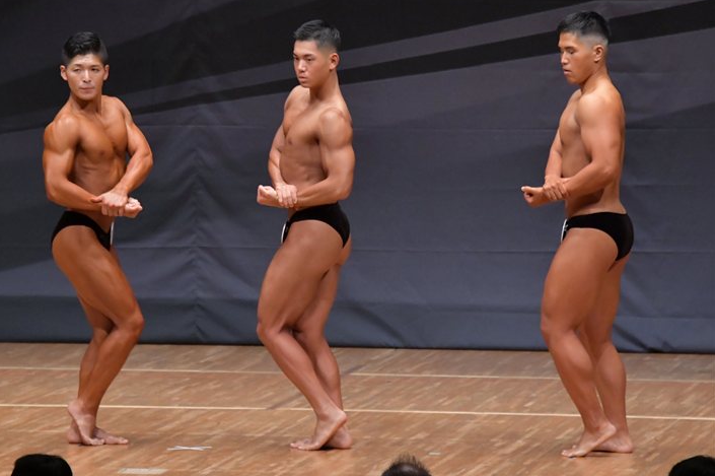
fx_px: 5894
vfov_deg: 4.6
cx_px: 324
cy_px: 251
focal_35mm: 297
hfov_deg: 6.9
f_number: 5.6
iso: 6400
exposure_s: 1/400
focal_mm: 180
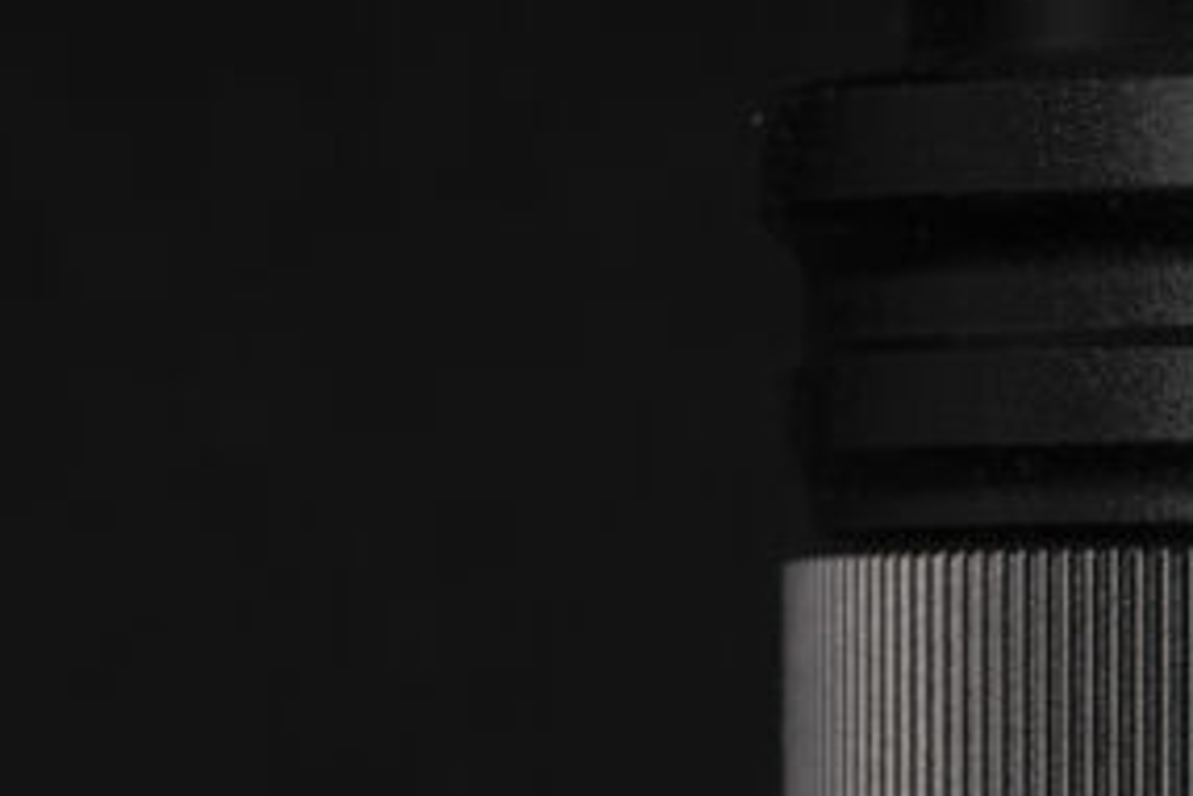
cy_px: 1209
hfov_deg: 4.1
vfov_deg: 2.8
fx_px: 16444
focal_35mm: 496
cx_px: 1548
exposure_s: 1/200
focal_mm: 105
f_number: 16
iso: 100
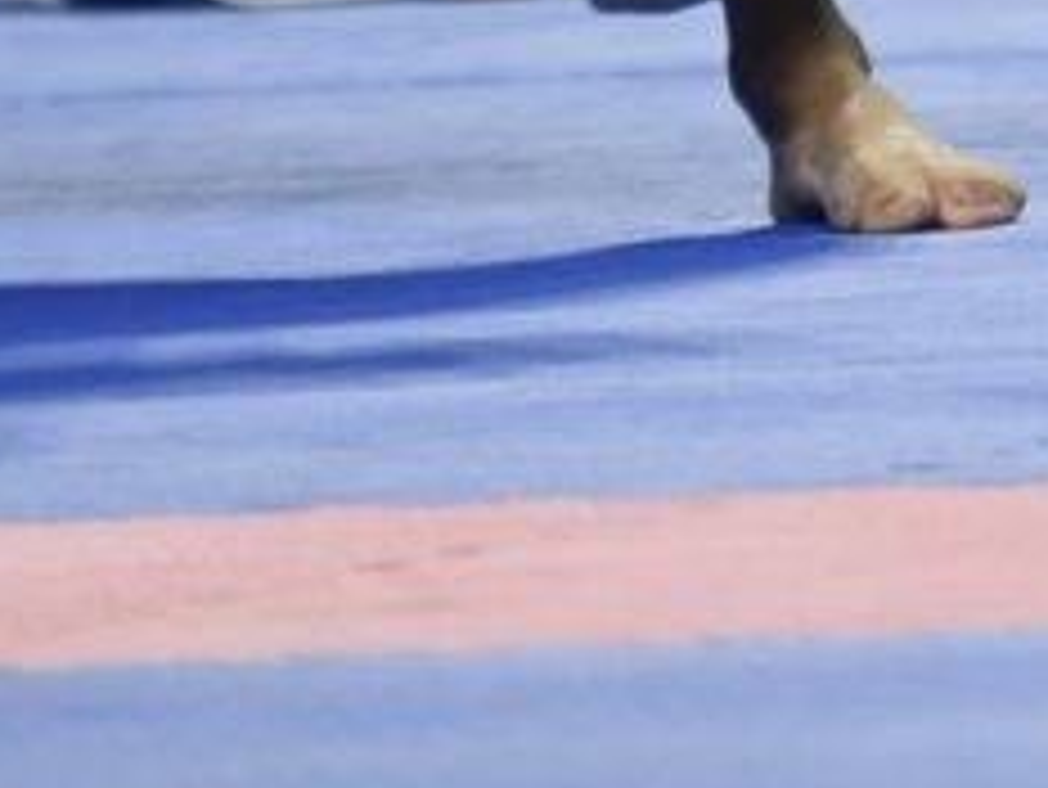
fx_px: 37045
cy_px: -1837
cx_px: 2415
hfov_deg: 1.6
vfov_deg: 1.2
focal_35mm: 1223
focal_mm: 165
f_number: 2.8
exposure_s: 1/800
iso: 800
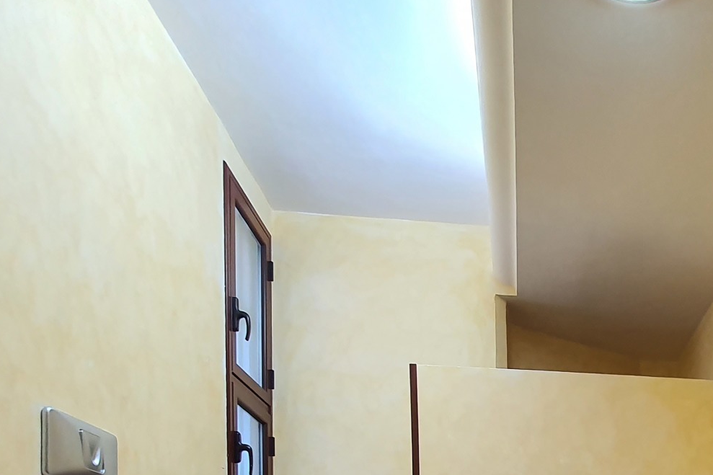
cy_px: 585
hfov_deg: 47.5
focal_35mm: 35
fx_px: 693
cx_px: 672
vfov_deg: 31.1
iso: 160
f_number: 2.2
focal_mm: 1.8
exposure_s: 1/50
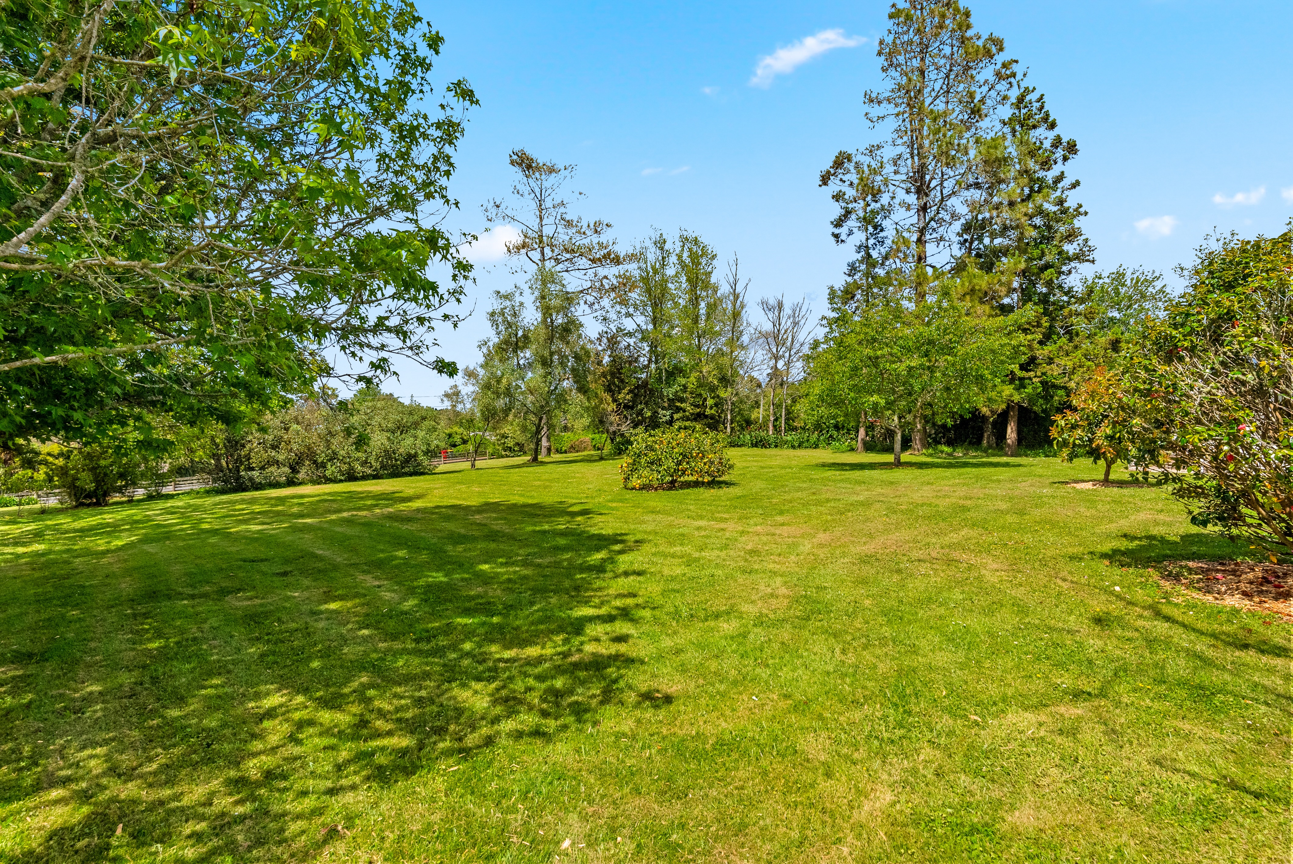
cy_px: 432
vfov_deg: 69.0
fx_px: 629
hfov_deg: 91.6
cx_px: 646
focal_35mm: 18
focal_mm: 17.5
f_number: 9
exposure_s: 1/800
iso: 640
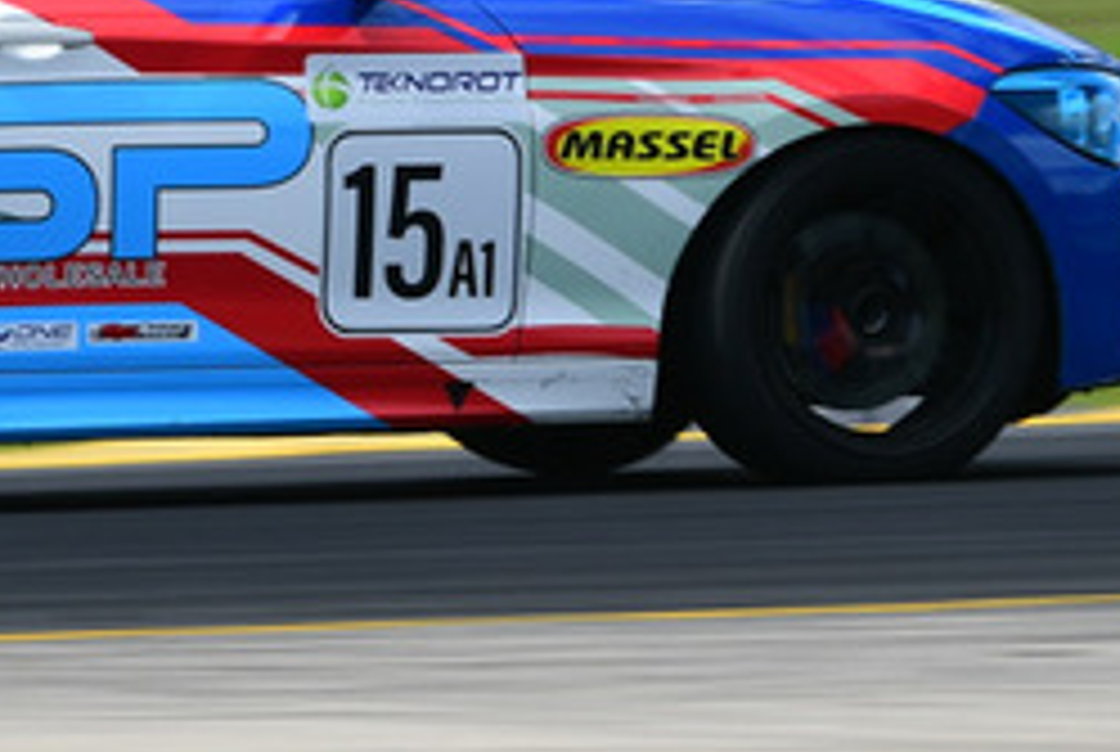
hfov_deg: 2.1
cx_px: -4
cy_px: -369
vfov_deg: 1.4
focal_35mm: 962
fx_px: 29982
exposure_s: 1/125
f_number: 10
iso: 100
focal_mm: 200
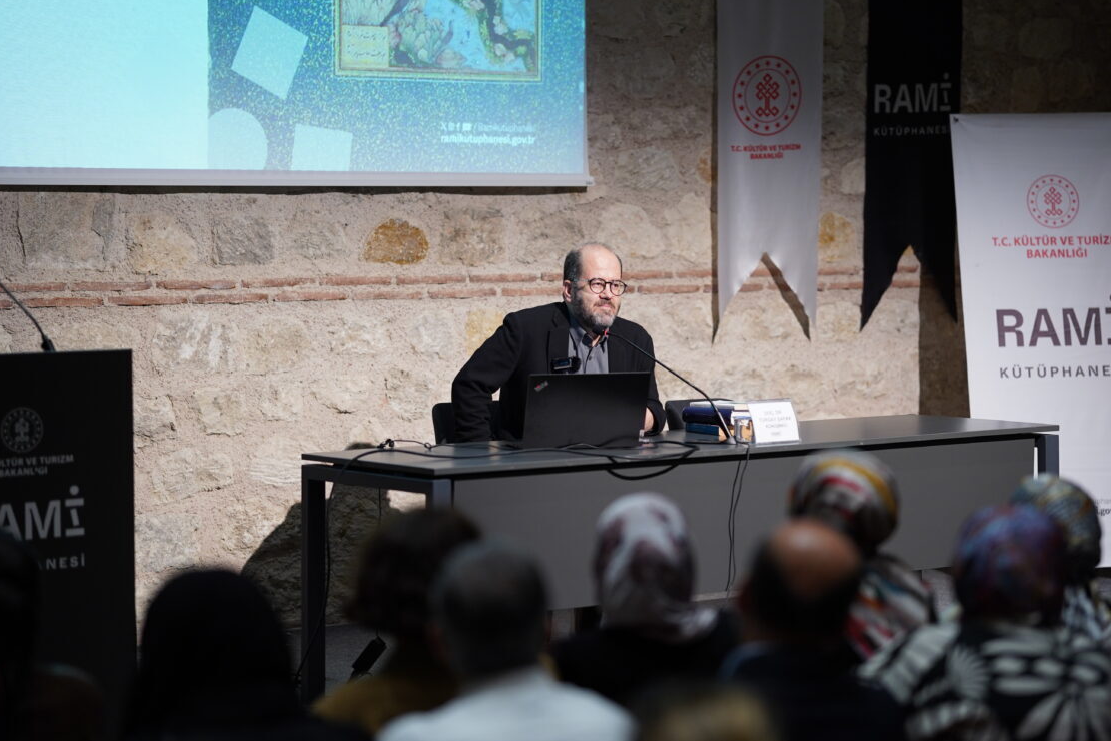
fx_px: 3024
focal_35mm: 98
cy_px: 382
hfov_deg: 20.8
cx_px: 631
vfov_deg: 14.0
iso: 800
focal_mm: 85
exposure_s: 1/320
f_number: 1.4
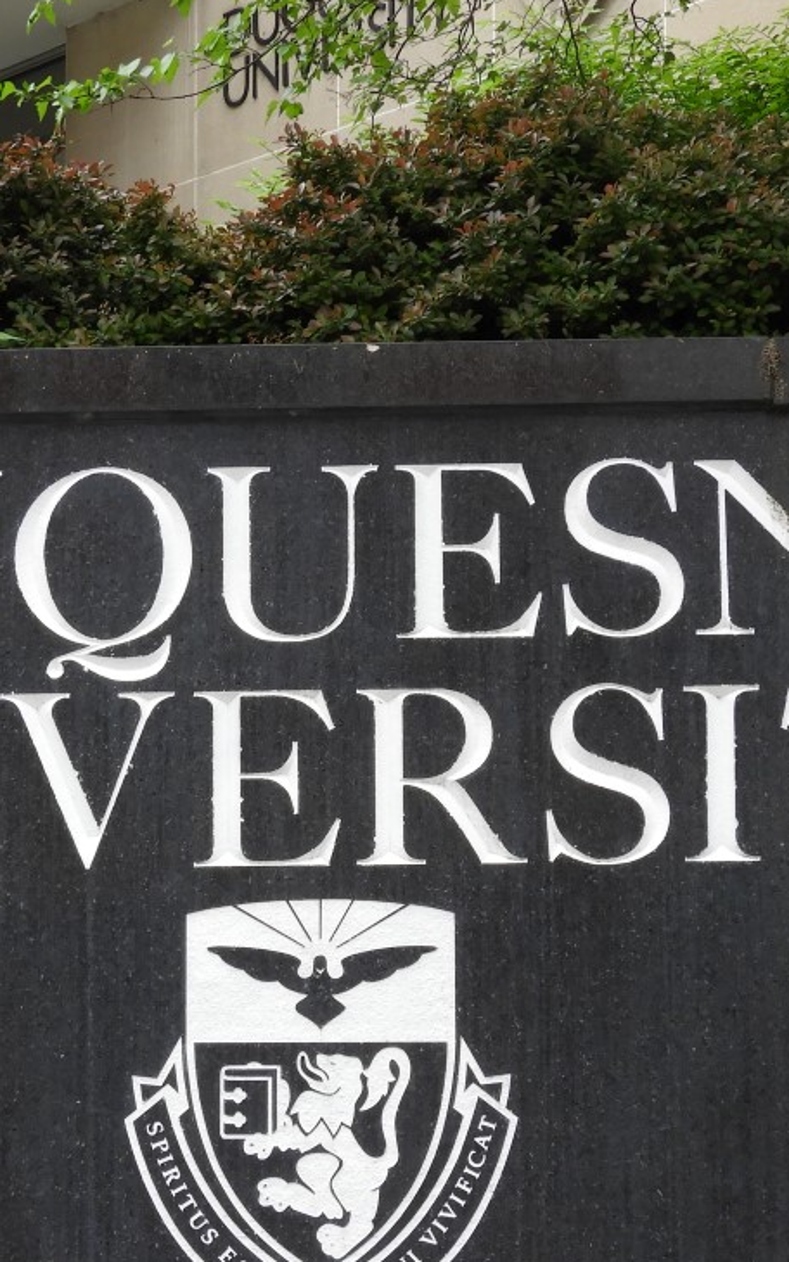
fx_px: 3958
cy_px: 778
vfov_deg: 18.1
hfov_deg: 11.4
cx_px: 330
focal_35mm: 115
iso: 100
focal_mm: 9.9
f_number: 4
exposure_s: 1/200
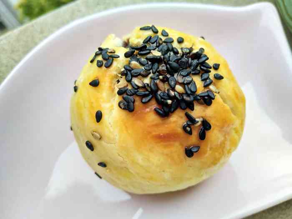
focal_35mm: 26
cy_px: 110
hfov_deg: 67.3
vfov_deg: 53.1
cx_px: 146
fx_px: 219
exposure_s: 1/149
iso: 50
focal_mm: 3.88
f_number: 2
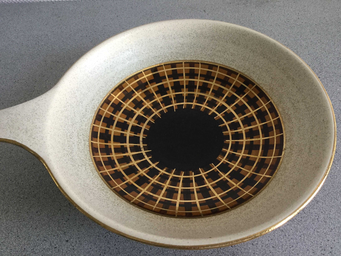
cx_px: 170
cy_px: 128
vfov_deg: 45.4
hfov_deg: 58.4
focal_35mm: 31
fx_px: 305
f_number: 2.4
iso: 100
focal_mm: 3.3
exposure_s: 1/33
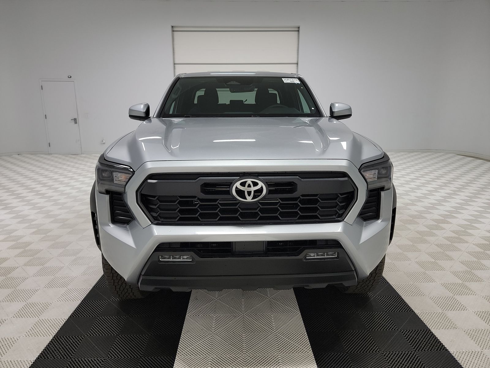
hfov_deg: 71.6
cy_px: 184
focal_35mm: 24
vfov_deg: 56.8
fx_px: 340
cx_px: 245
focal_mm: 6.7
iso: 69
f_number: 1.8
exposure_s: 1/119
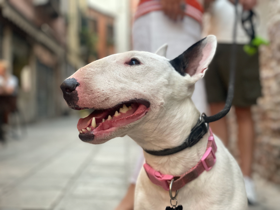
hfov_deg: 36.8
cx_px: 140
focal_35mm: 52
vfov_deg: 28.0
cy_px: 105
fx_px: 421
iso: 200
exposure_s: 1/40
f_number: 2
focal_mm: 6
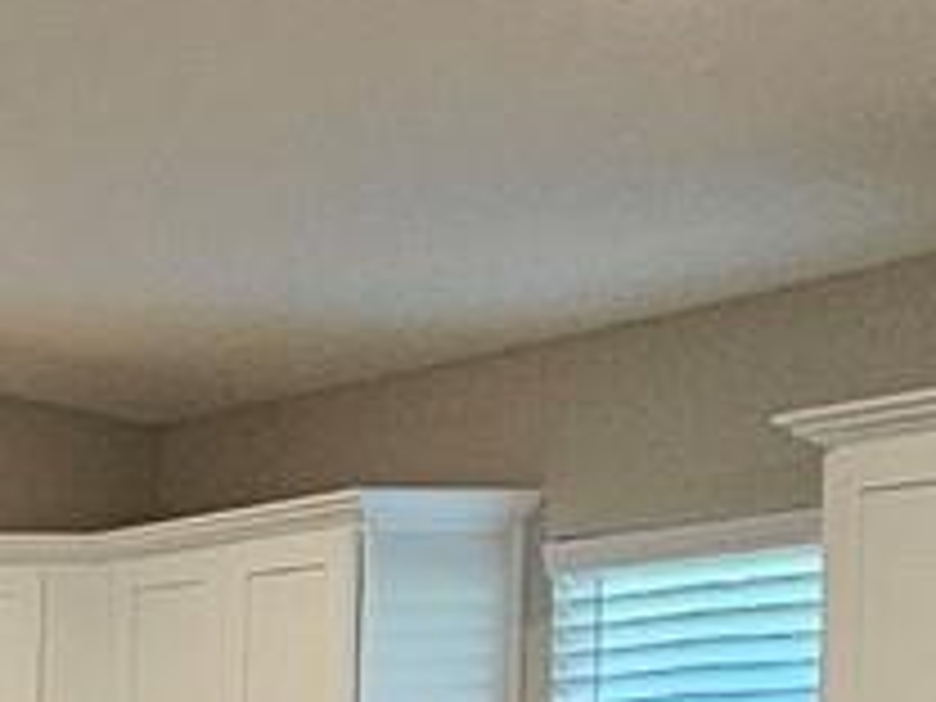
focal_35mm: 100
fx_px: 2704
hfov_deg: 12.9
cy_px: 940
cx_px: -1512
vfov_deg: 14.1
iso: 320
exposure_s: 1/60
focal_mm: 2.2
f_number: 2.2
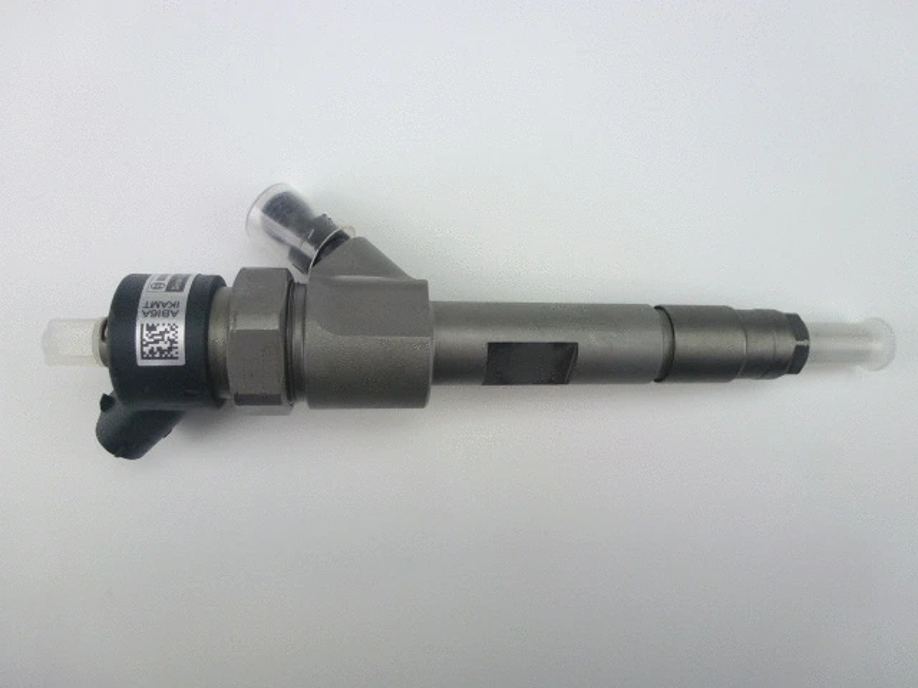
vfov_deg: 56.8
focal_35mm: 24
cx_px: 459
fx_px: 636
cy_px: 344
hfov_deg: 71.6
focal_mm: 4.3
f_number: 3.3
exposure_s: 1/60
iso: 100
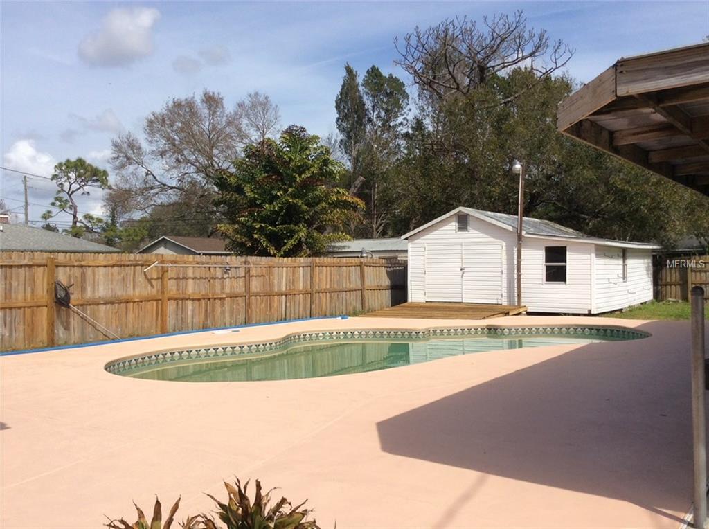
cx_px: 354
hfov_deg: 56.9
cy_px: 264
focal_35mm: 32
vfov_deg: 44.0
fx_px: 654
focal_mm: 3.3
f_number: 2.4
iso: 32
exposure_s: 1/1972
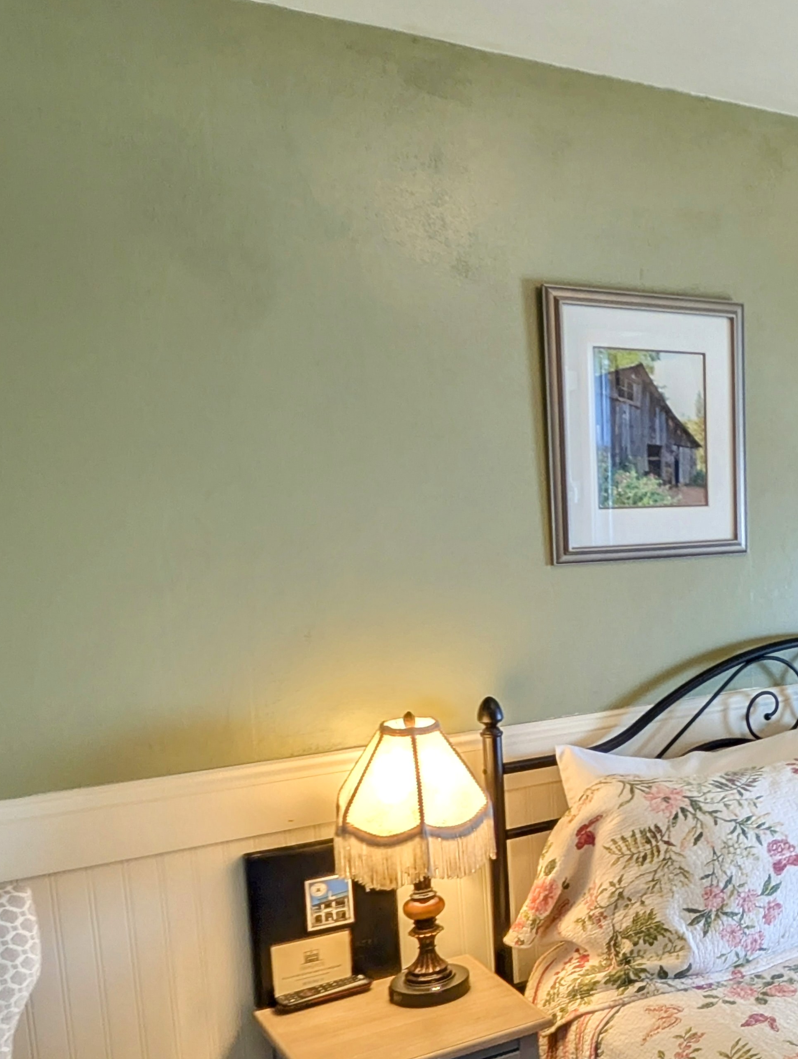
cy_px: 651
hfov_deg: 30.5
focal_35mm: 38
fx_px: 1165
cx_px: 1014
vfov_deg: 48.5
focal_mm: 2.02
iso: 97
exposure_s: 1/92.4
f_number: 1.7
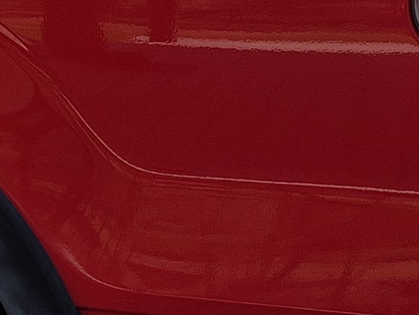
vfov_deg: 9.4
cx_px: -528
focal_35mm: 158
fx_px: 1913
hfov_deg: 10.9
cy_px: 234
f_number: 1.8
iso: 25
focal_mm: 5.4
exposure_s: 1/1276
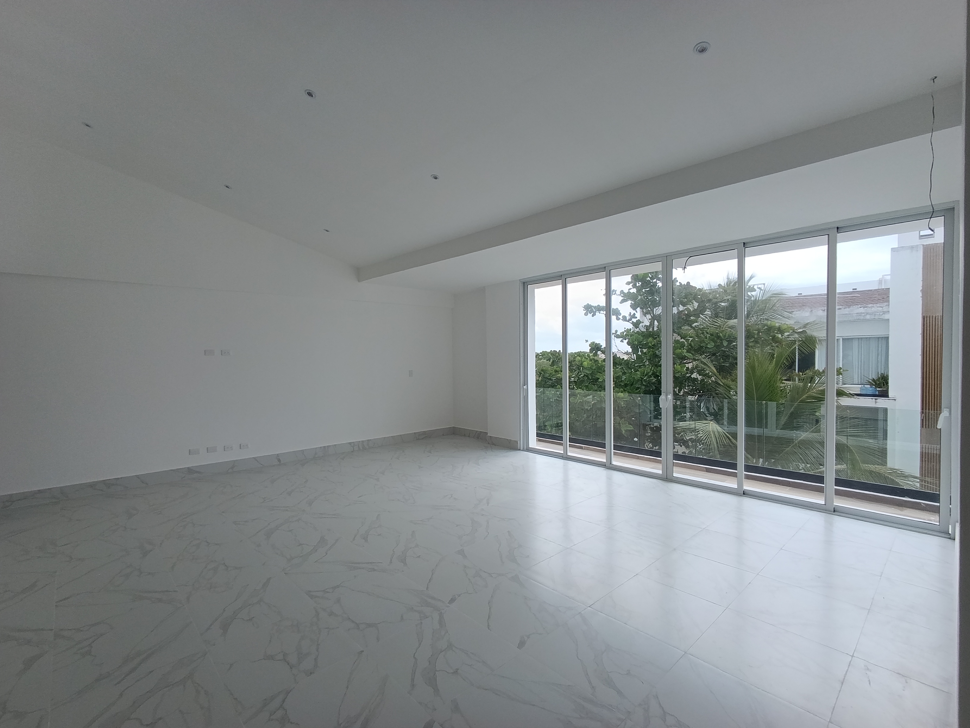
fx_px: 448
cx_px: 485
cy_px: 364
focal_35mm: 16
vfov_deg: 78.1
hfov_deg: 94.5
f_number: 2.2
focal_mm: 1.65
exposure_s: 1/393
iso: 50
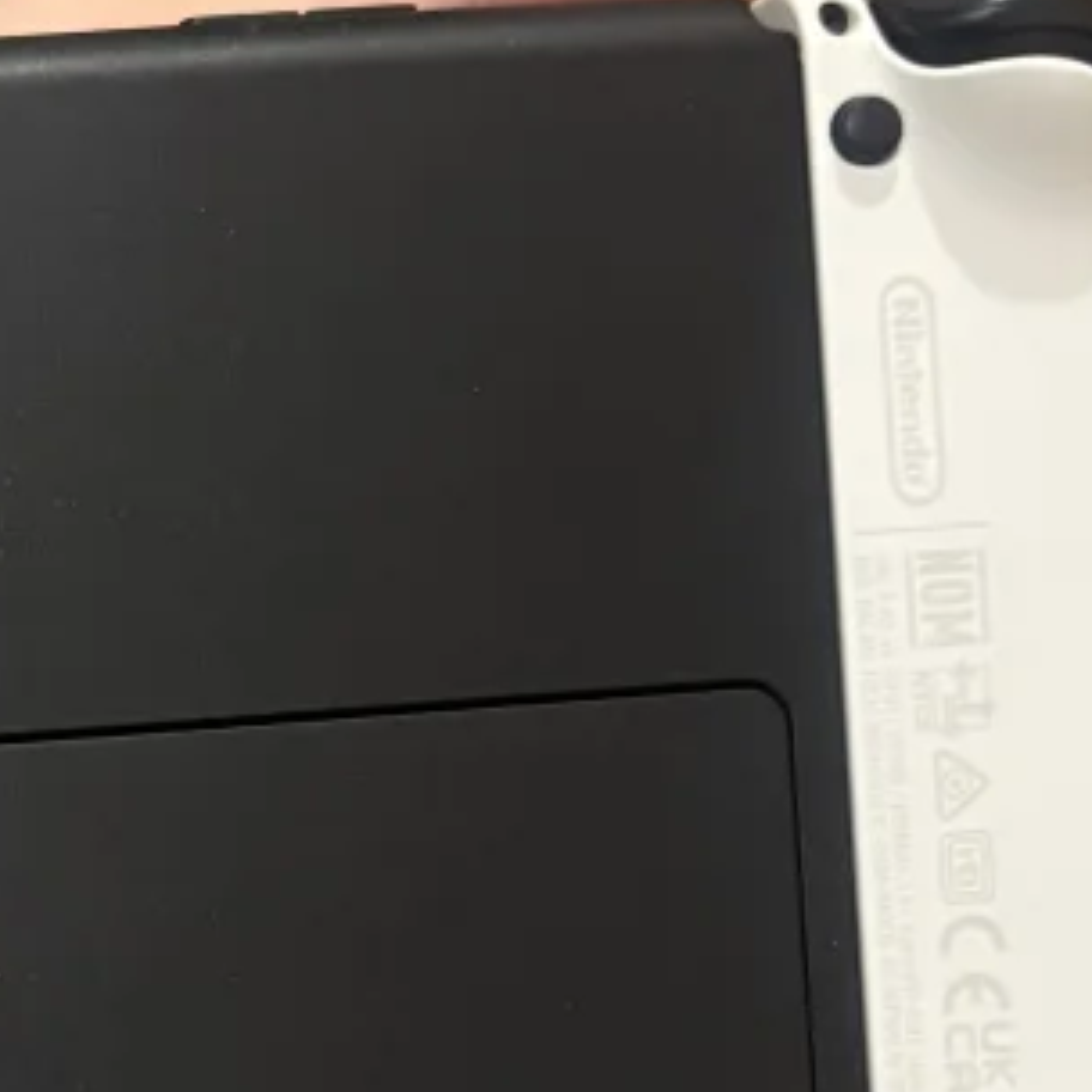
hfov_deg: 15.3
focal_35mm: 109
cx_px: -295
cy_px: 1042
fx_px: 3890
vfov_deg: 15.7
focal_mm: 5.96
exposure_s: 1/50
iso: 400
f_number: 1.6
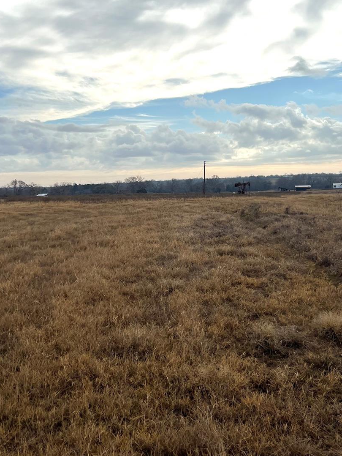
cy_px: 168
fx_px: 487
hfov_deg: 38.6
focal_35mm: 37
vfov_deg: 49.6
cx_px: 193
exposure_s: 1/9434
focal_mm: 5.7
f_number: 1.5
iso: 50
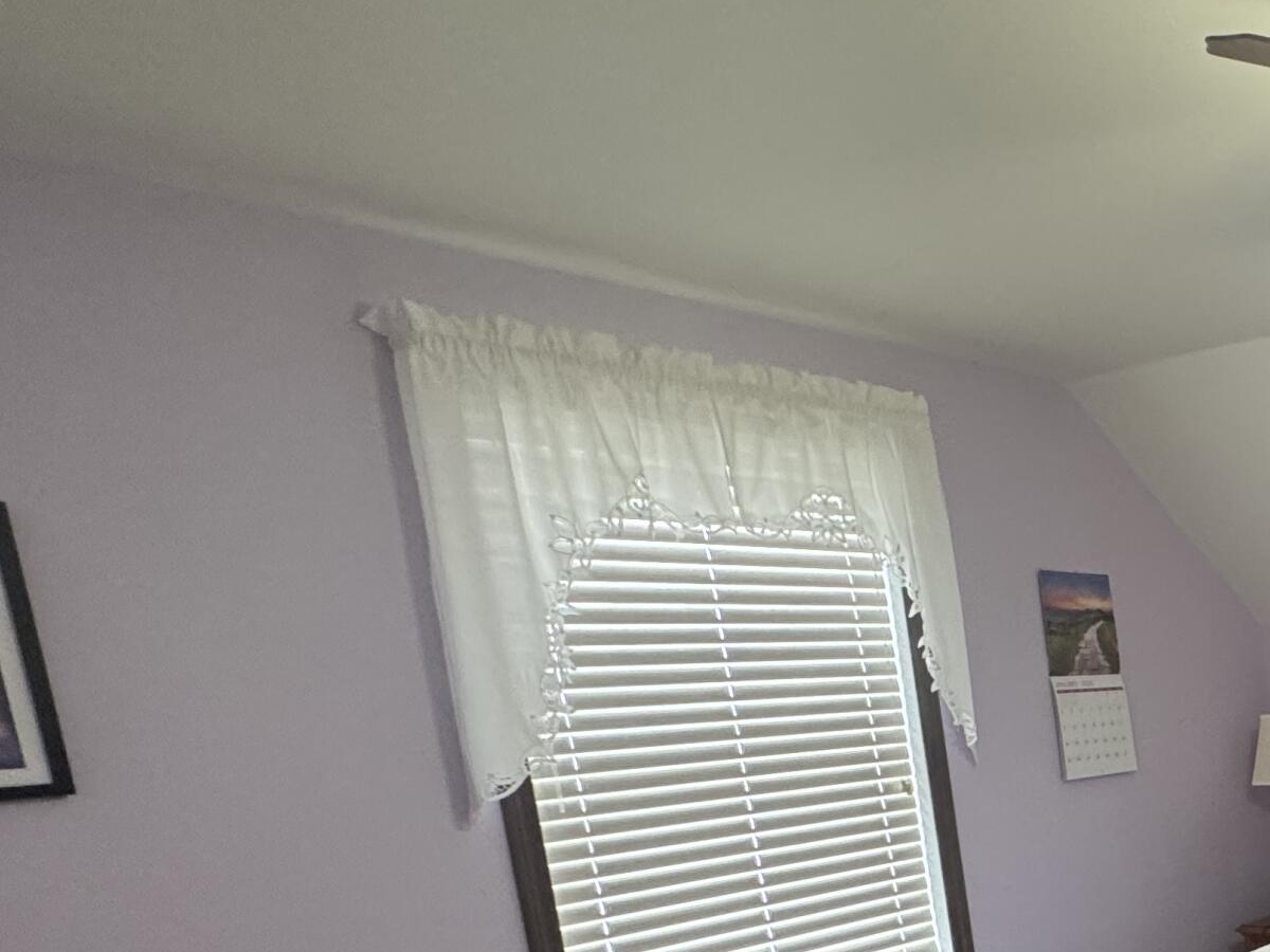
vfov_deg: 37.7
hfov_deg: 40.0
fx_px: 1284
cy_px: 879
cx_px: 1469
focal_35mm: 35
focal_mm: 2.22
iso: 250
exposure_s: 1/60
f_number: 2.2
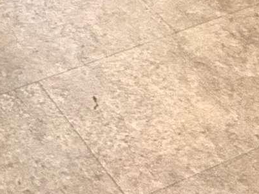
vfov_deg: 10.4
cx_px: -178
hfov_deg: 16.1
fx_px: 800
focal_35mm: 107
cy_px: -367
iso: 250
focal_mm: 2.22
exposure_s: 1/120
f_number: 2.2
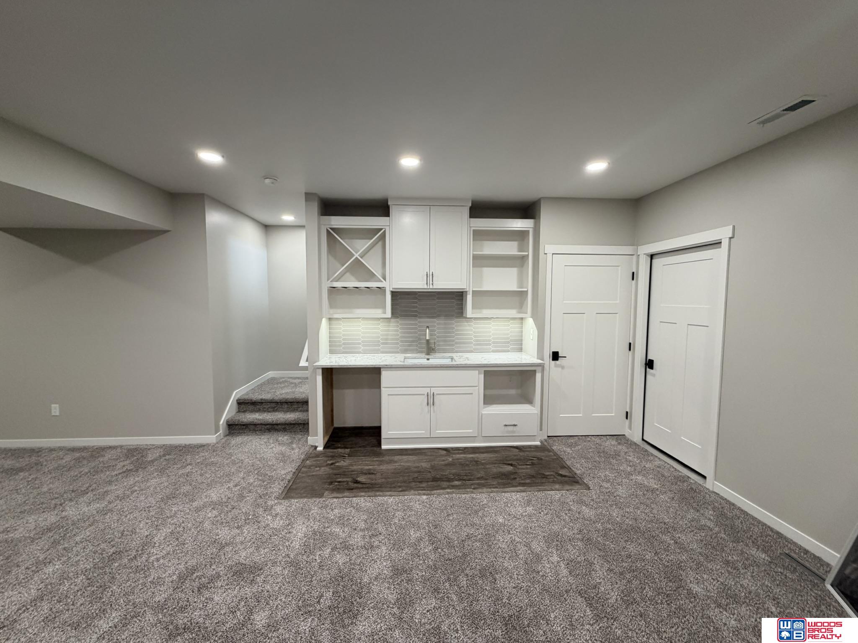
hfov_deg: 102.1
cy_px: 322
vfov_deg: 85.7
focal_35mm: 14
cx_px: 429
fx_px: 347
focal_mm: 2.22
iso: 250
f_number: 2.2
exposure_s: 1/120
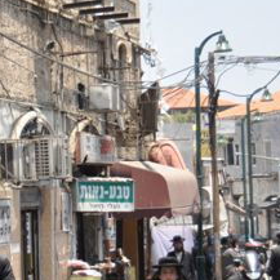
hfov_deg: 9.8
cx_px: -230
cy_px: 259
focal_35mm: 168
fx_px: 1537
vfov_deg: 10.3
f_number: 4
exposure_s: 1/1600
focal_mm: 28
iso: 400
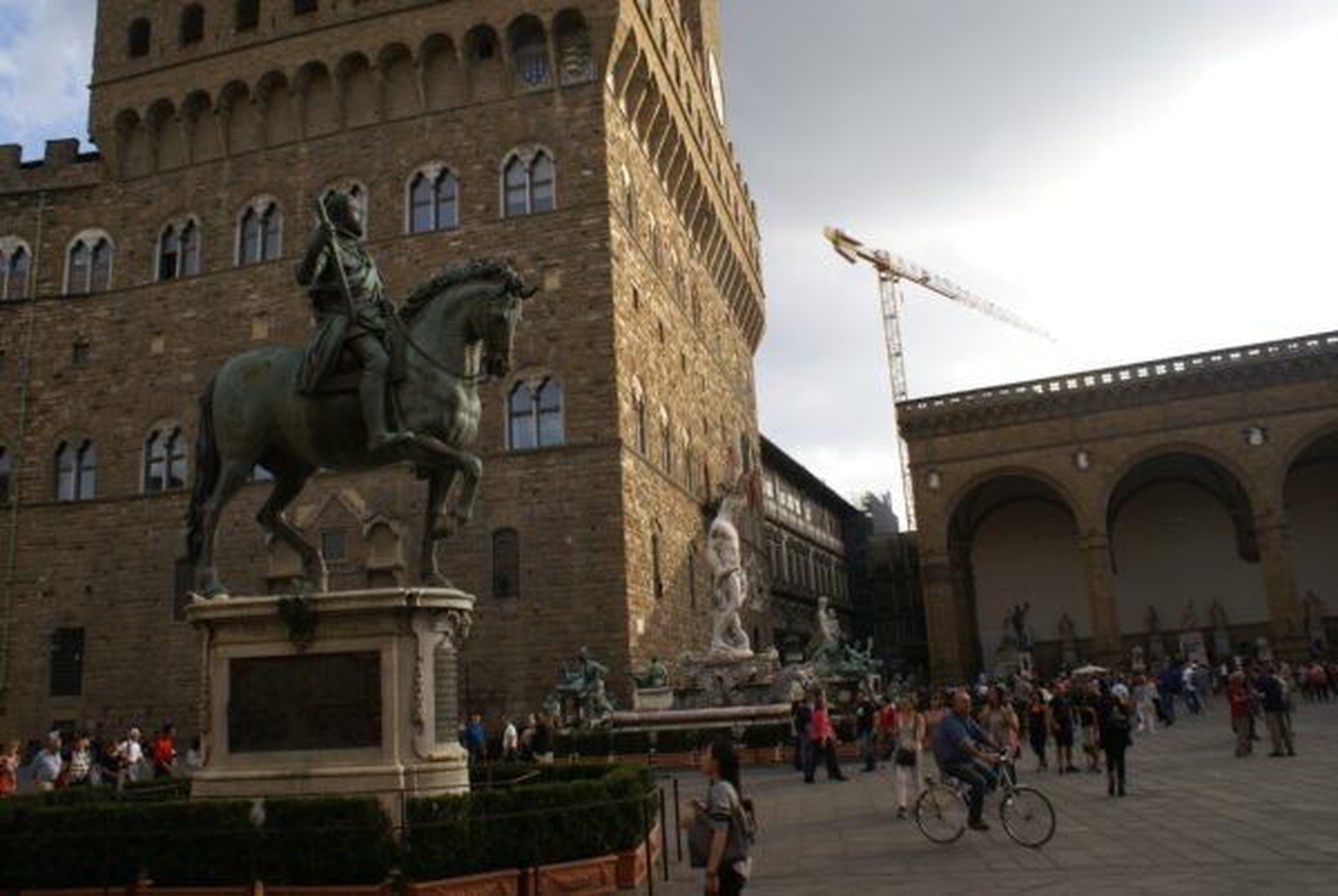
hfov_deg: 67.3
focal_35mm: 27
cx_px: 669
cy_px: 448
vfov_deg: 48.1
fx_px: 1005
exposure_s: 1/80
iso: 100
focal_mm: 18
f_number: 9
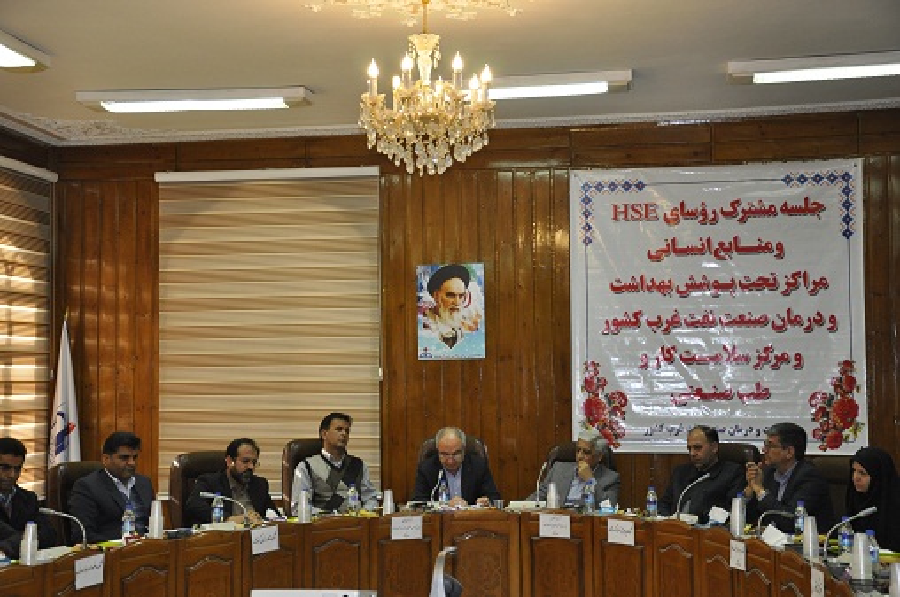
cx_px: 450
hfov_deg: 35.1
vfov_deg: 23.7
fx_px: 1423
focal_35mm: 57
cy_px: 298
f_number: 4.5
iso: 800
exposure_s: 1/80
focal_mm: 38
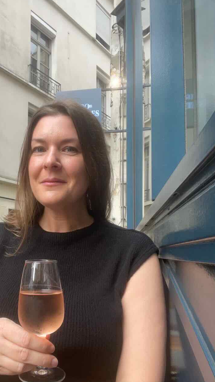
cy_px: 219
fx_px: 304
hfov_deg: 37.8
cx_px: 48
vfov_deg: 64.0
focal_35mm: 30
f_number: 2.2
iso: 64
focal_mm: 2.71
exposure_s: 1/121
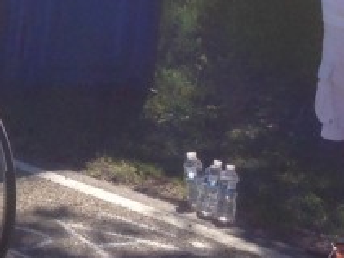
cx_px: -393
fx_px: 1589
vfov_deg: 9.2
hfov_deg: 11.0
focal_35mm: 160
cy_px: 26
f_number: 2.4
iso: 50
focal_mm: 4.12
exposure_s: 1/1153
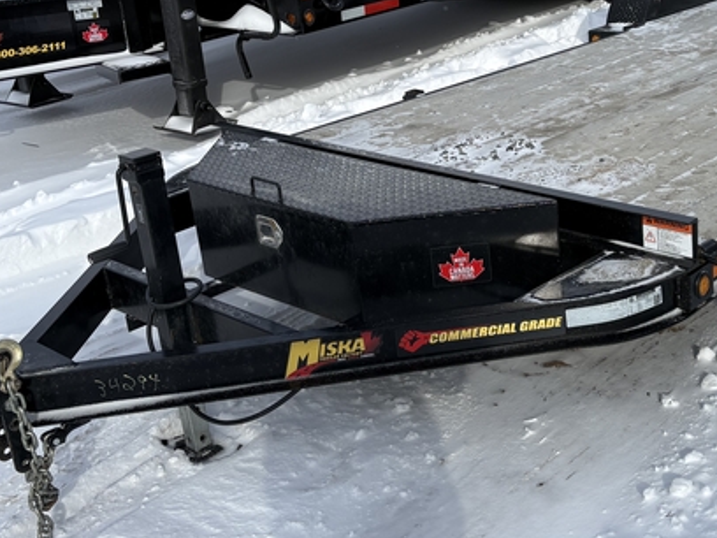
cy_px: 179
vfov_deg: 28.4
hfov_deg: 36.6
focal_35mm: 51
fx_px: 1056
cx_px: 543
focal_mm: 5.96
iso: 50
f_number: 1.6
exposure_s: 1/3831
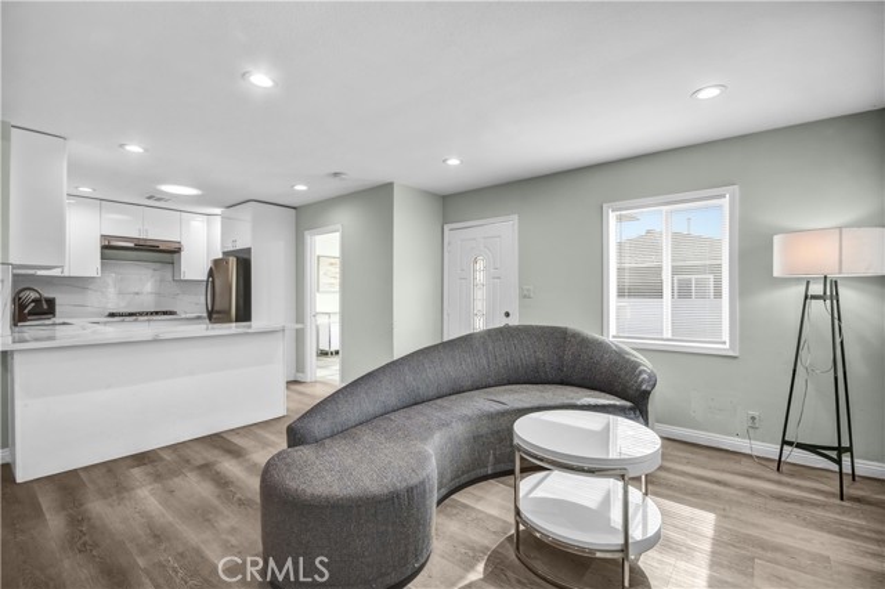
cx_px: 442
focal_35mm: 15
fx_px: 369
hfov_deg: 100.4
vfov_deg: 77.3
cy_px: 294
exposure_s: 1/8
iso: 100
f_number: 8
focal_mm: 10
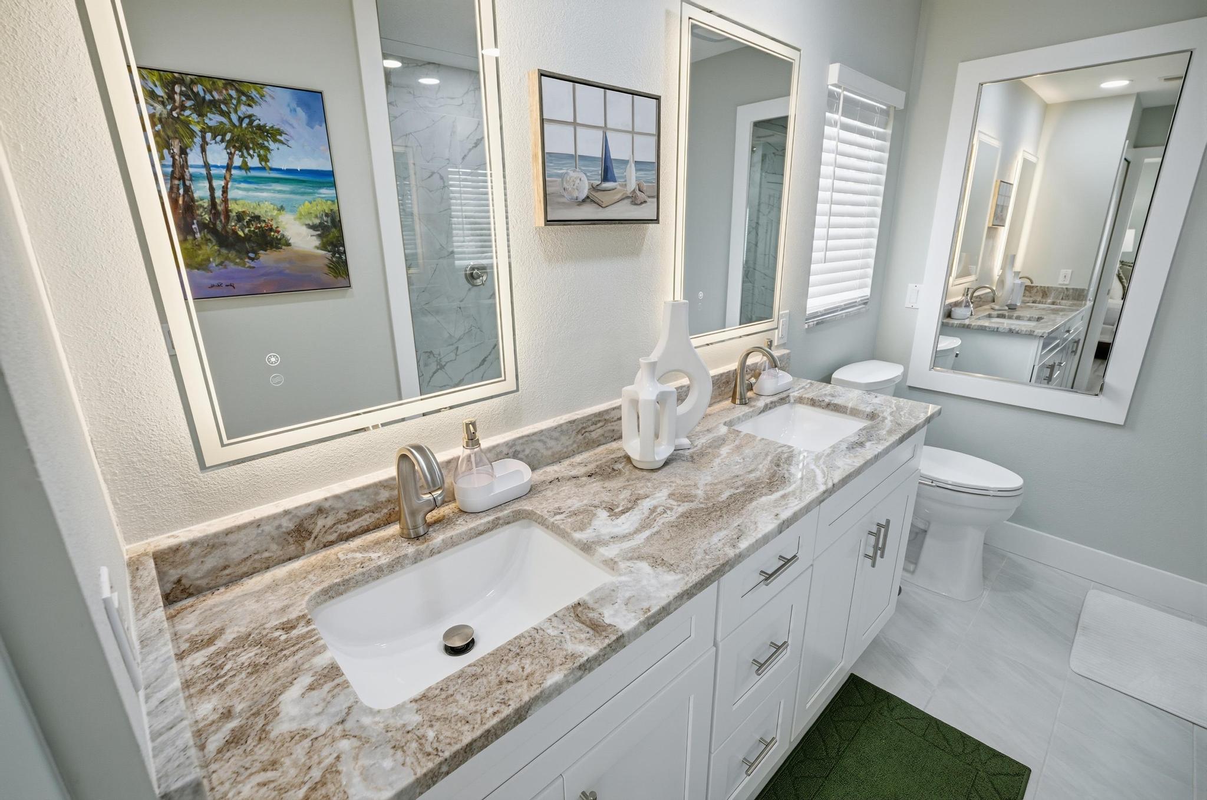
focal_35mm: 16
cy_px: 400
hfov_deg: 95.8
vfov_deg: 72.5
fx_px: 545
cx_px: 604
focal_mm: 16.3
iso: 100
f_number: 5.6
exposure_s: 1/125
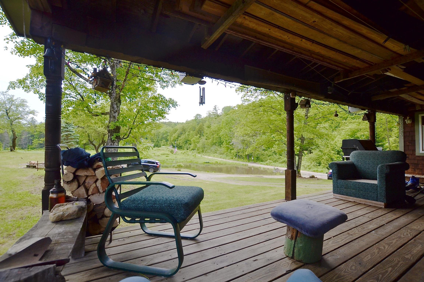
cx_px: 212
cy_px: 141
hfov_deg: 100.4
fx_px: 177
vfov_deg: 77.3
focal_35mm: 15
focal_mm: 10
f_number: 6.3
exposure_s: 1/160
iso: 100
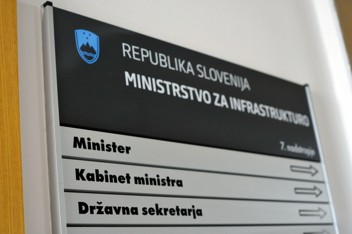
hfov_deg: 39.6
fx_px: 489
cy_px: 117
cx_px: 176
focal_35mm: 50
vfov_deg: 27.0
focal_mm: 50
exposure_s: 1/60
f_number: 5.6
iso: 2000
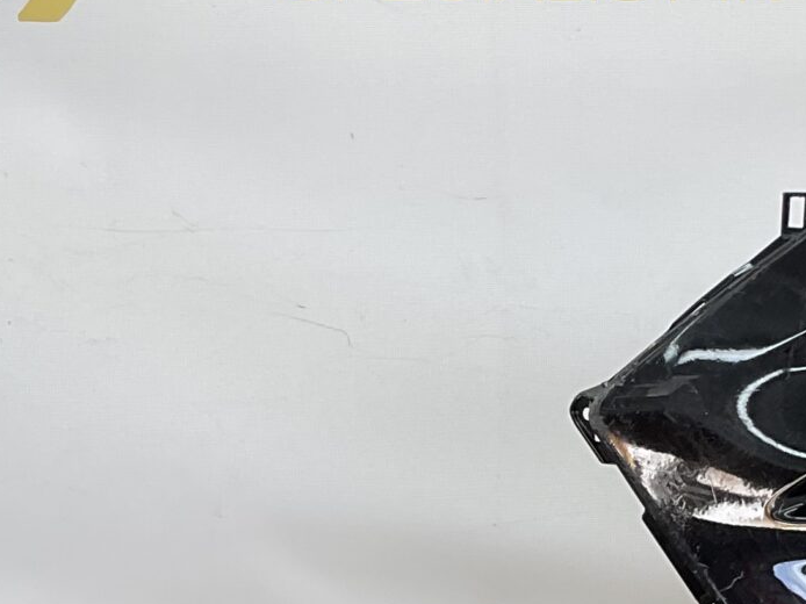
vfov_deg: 13.7
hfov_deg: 18.2
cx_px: 682
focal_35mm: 107
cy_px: 580
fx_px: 2491
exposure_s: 1/135
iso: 16
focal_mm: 3
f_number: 1.8
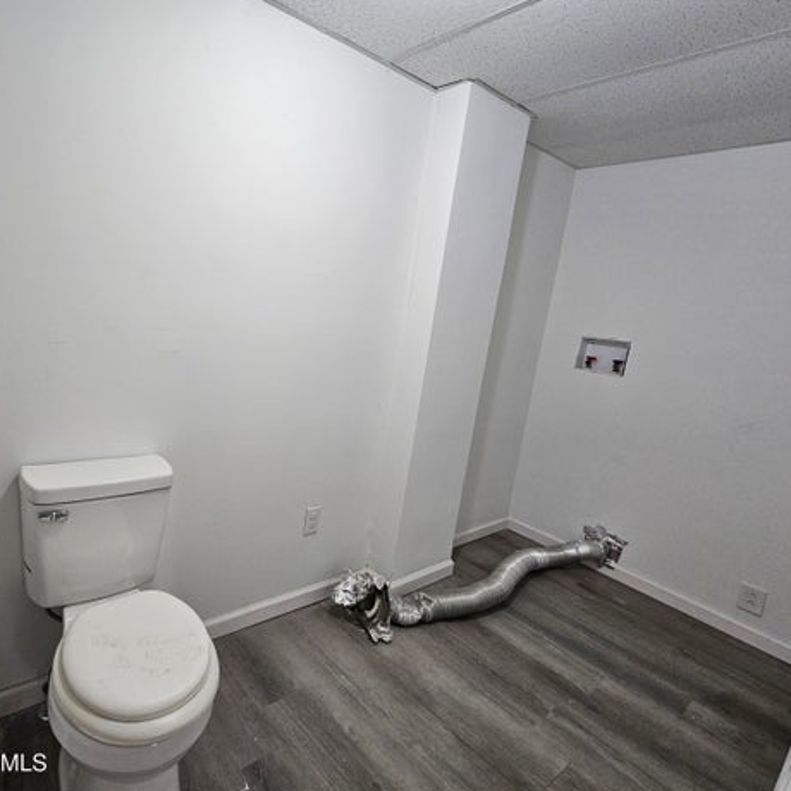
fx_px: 414
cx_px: 254
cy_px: 389
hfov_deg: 84.0
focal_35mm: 16
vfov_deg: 87.4
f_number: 2.2
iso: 250
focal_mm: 2.2
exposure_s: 1/60
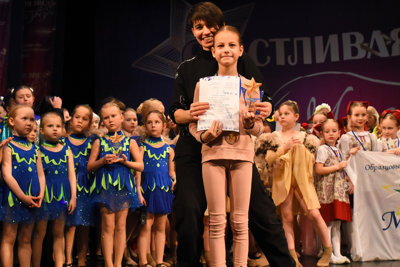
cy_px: 147
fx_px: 500
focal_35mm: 45
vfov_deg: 29.9
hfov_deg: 43.6
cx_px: 195
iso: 5000
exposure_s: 1/320
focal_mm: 35
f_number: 6.3
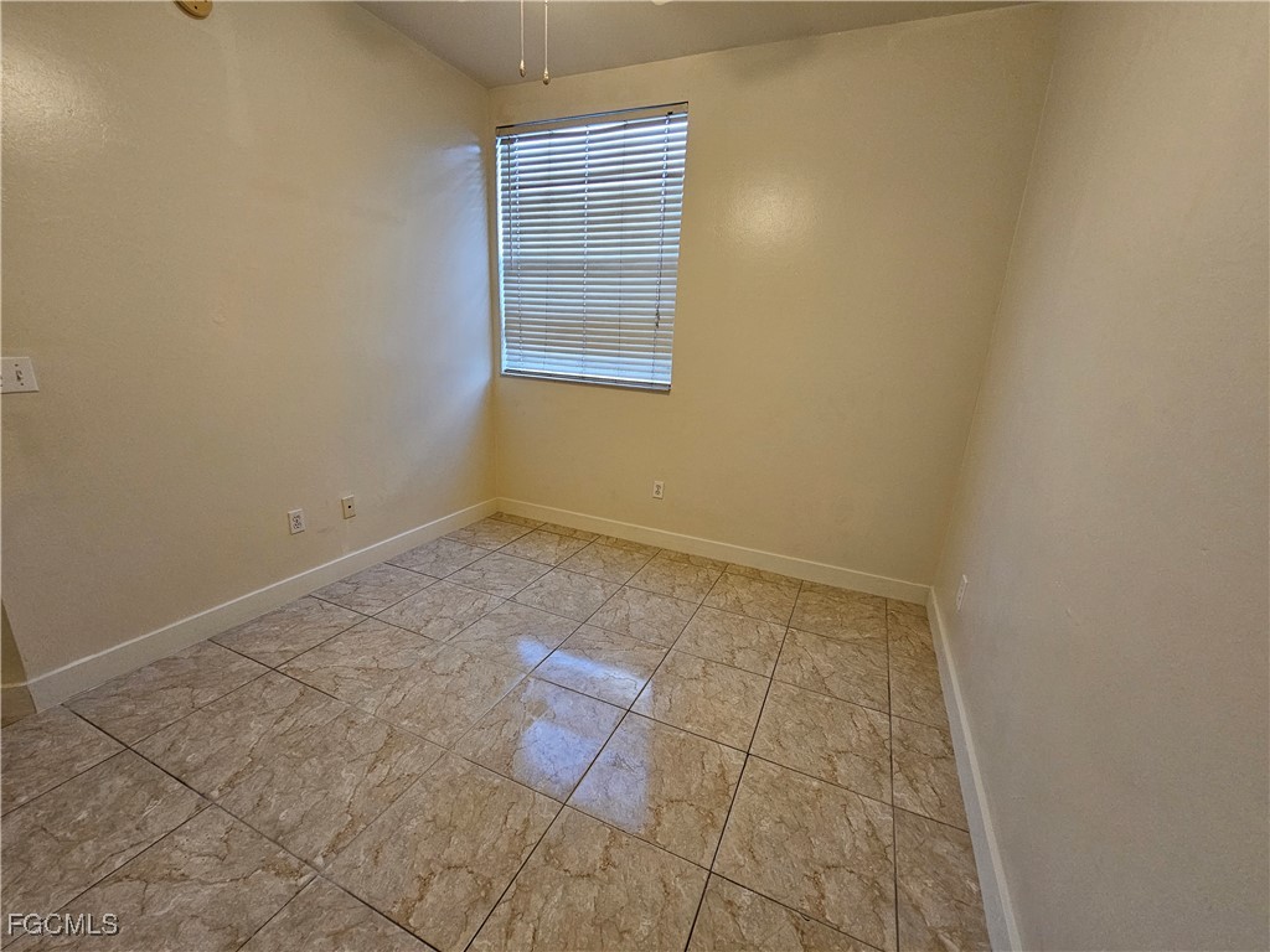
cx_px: 635
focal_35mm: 13
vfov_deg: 89.9
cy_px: 476
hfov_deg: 106.2
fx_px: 477
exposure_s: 1/60
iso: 250
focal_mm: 2.2
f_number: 2.2
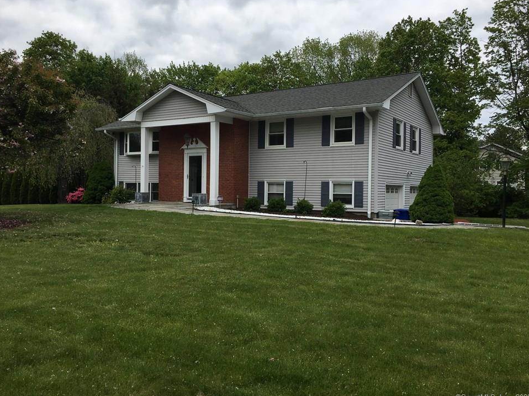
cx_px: 252
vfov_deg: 45.4
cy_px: 191
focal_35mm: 31
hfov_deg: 58.3
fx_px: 474
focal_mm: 4.15
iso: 25
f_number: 2.2
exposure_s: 1/1099
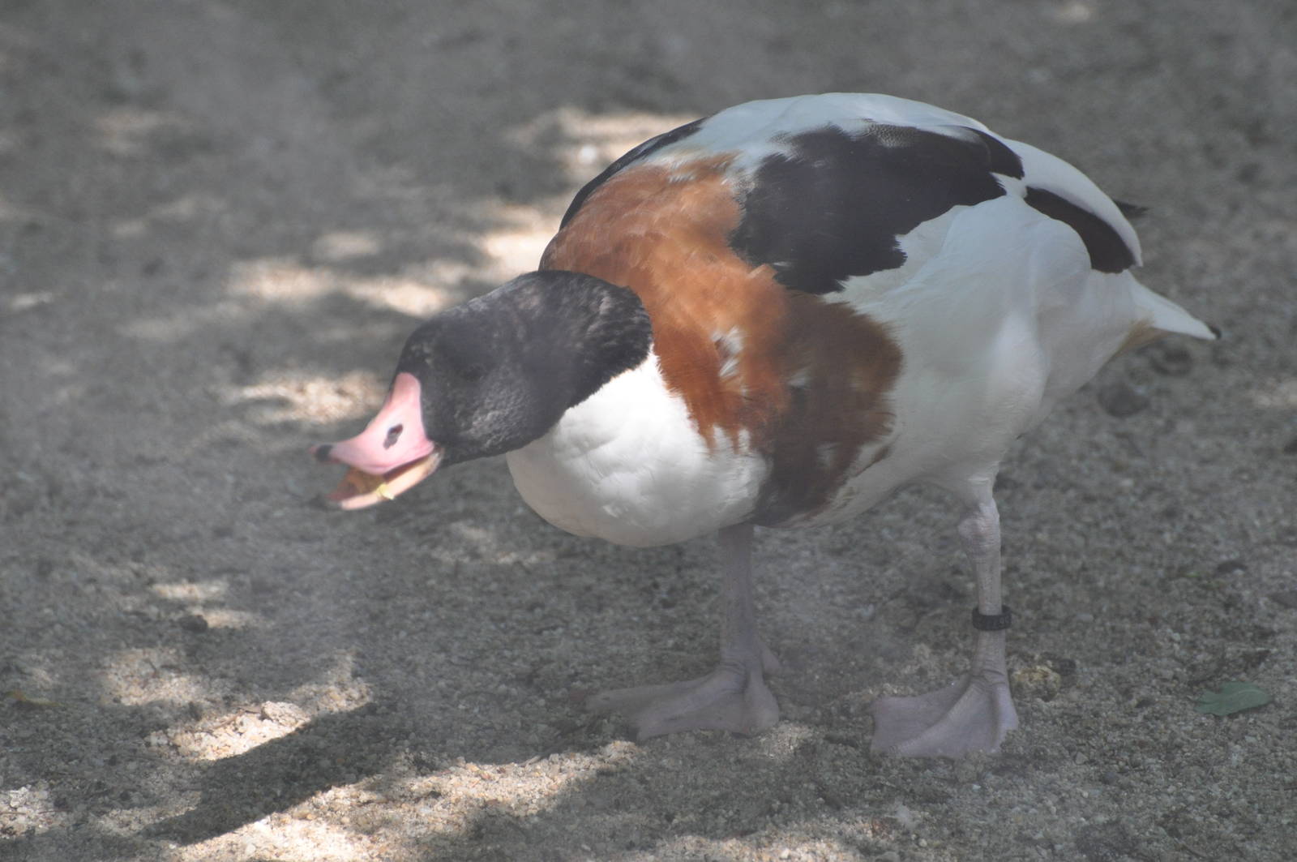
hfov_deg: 5.3
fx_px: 14035
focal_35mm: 390
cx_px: 648
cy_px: 431
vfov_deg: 3.5
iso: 900
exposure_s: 1/500
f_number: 5.6
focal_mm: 260
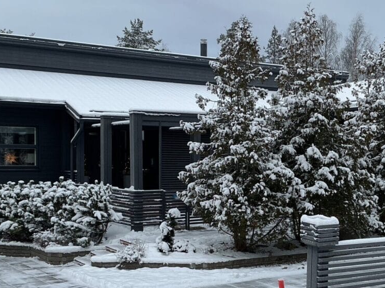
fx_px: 623
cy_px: 179
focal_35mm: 56
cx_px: 233
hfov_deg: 34.2
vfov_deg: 26.0
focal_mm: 3
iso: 16
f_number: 1.8
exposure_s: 1/123
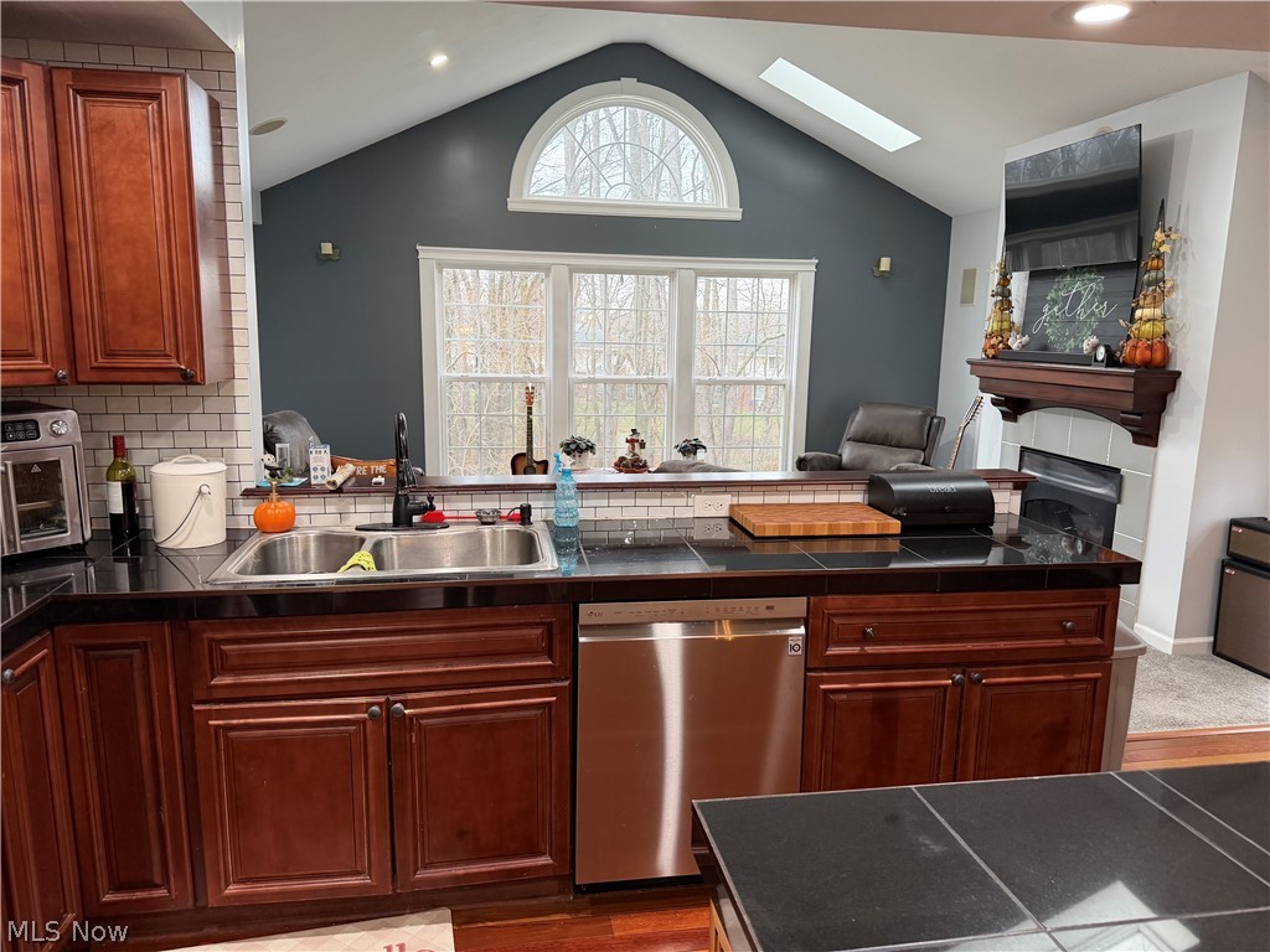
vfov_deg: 56.8
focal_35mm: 24
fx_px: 881
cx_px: 635
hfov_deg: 71.6
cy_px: 476
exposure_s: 1/60
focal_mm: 6.76
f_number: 1.78
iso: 200
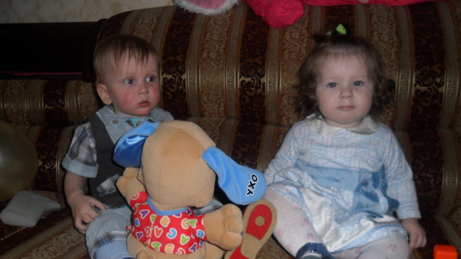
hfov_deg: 64.3
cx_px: 234
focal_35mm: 30
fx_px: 366
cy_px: 146
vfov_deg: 38.8
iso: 120
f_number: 8.9
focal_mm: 4.9
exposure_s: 1/45
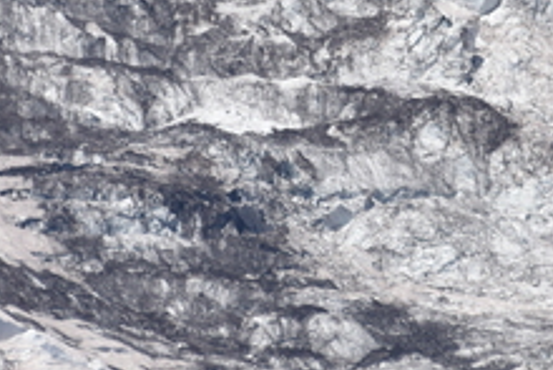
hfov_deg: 1.2
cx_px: 239
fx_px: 26776
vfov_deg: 0.8
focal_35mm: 1742
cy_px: 30
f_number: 8
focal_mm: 300
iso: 100
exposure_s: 1/640
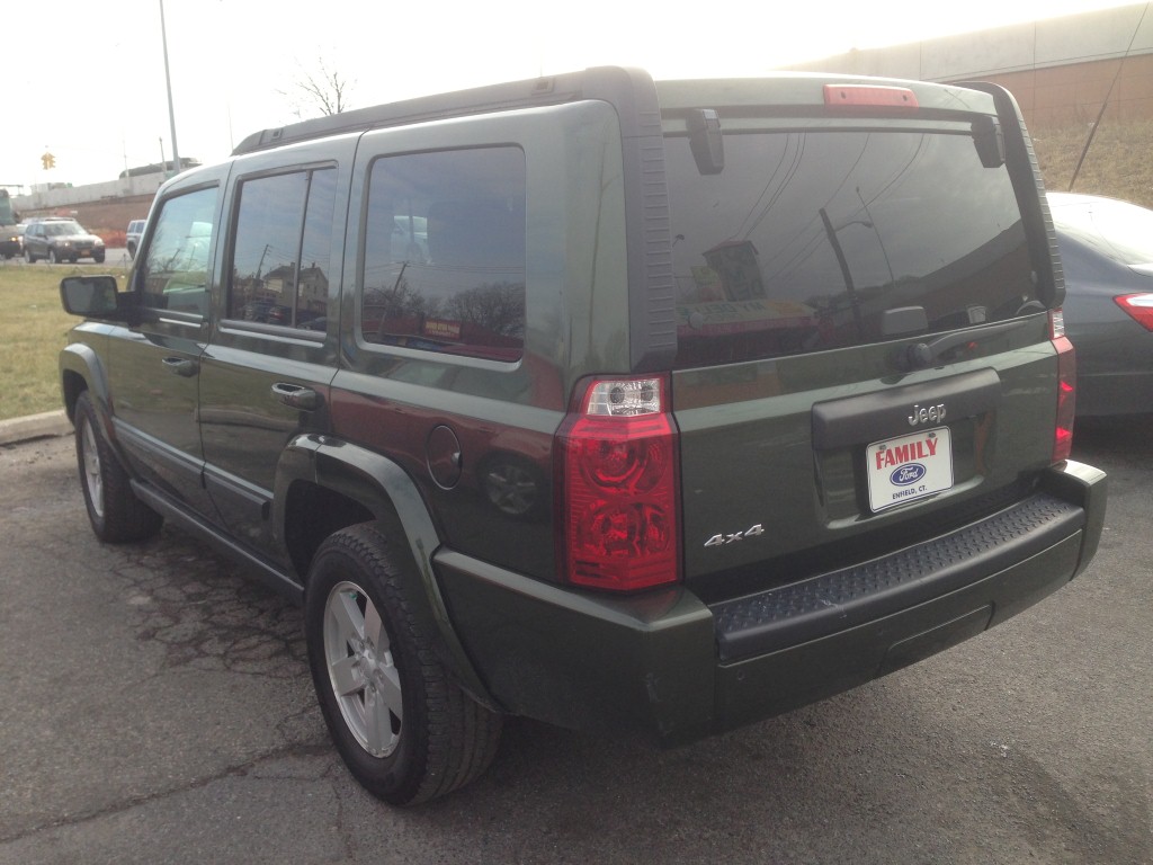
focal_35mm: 33
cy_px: 432
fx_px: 1099
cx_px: 576
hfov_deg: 55.4
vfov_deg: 42.9
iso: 50
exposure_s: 1/467
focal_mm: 4.13
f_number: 2.4
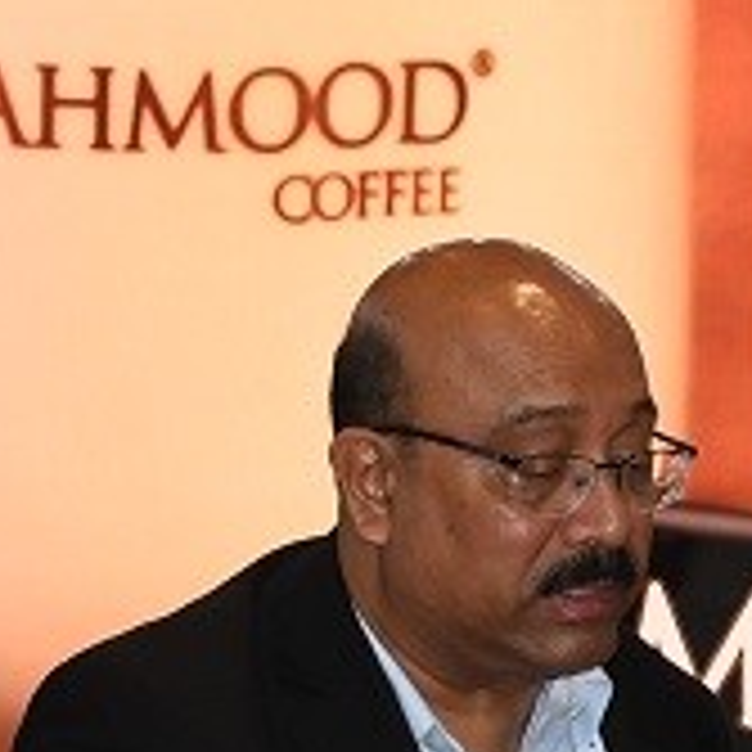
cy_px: 468
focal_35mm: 298
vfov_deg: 5.9
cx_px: 1045
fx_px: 7324
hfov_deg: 5.8
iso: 160
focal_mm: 26
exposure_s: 1/80
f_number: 3.8
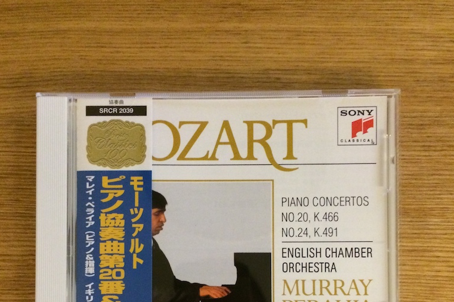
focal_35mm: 42
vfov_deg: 30.8
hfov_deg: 46.4
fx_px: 530
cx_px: 227
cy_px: 257
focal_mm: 4.12
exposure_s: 1/17
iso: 400
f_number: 2.2
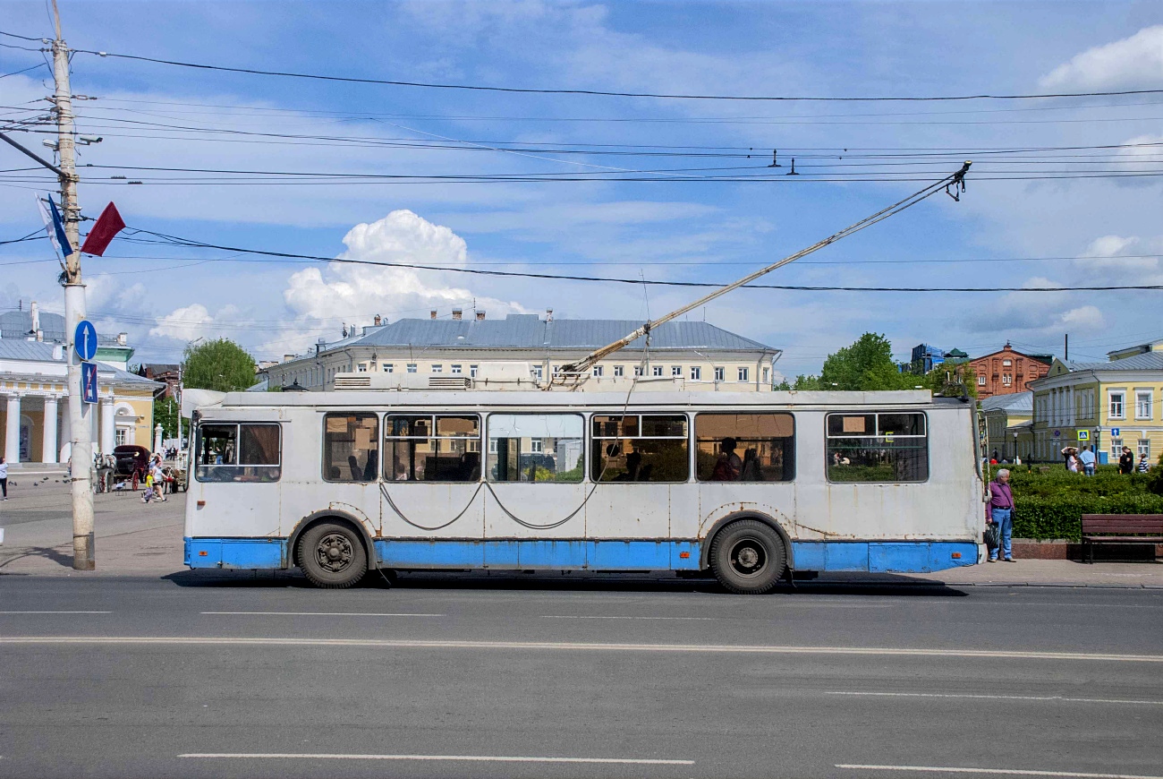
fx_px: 1504
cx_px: 582
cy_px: 390
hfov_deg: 42.3
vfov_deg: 29.0
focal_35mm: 46
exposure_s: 1/500
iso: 640
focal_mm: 31
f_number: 11
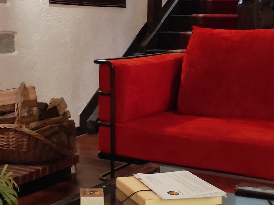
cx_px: 72
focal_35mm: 76
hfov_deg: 25.4
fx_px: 602
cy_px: 48
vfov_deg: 19.2
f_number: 1.79
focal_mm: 4.74
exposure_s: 1/17
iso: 1723
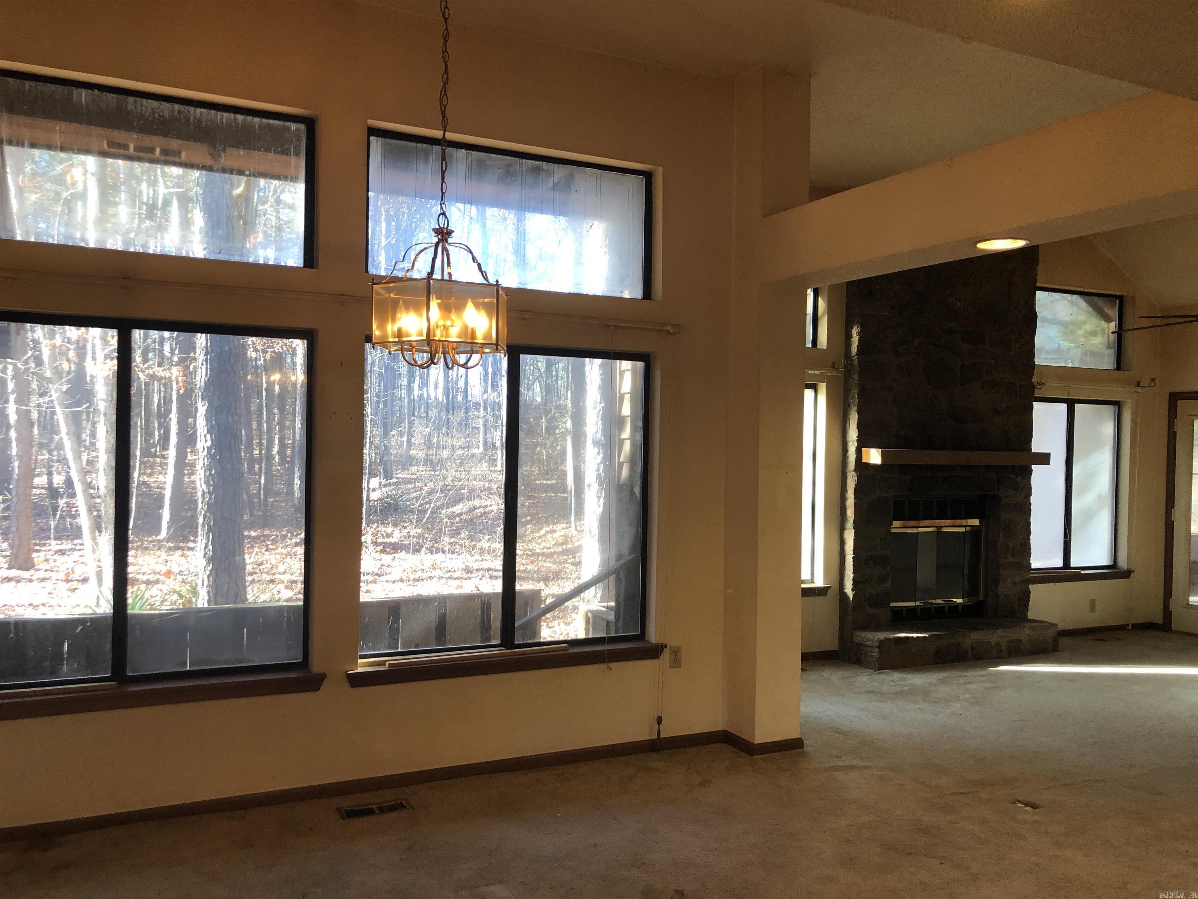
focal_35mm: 28
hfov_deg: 63.4
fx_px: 969
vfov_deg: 49.7
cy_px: 450
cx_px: 599
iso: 25
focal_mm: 3.99
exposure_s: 1/30
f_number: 1.8
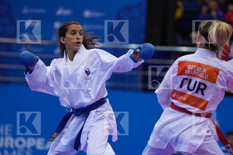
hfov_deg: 7.7
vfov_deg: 5.1
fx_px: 1728
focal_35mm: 267
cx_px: 116
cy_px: 78
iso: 1000
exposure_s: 1/1000
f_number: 2.8
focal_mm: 178
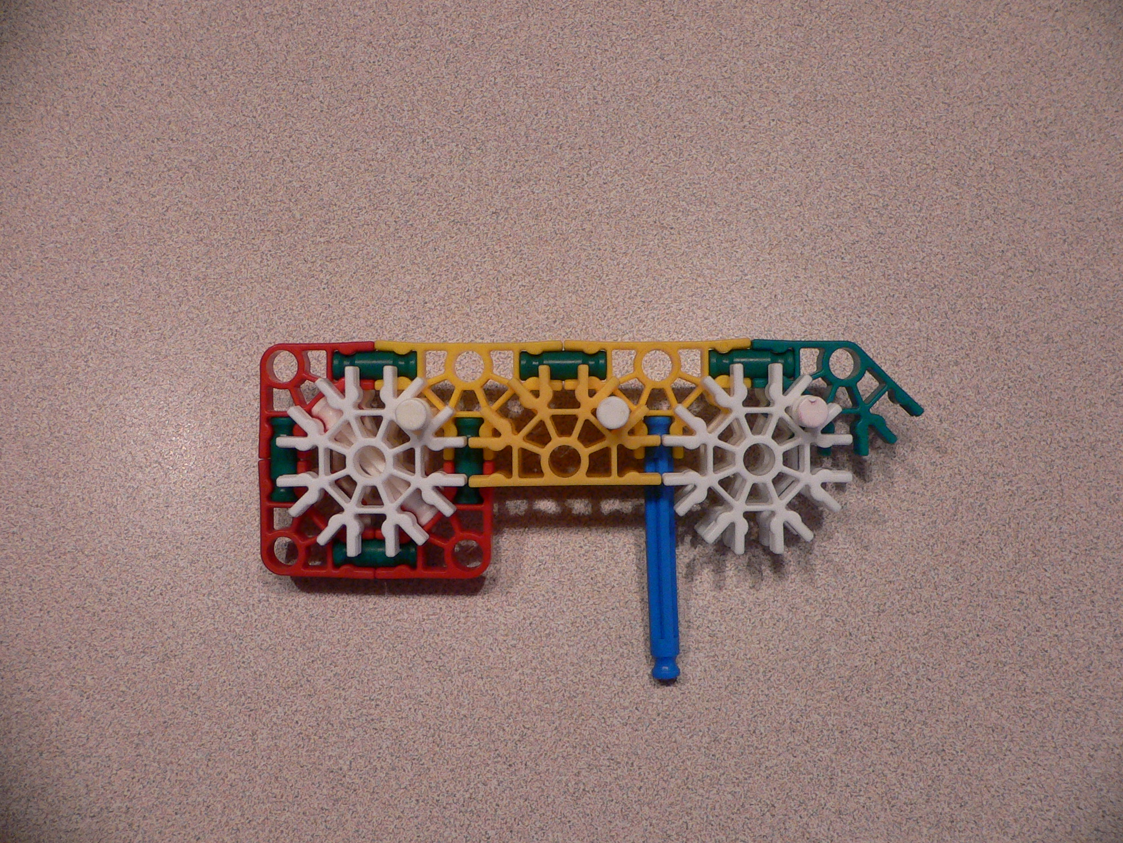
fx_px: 1135
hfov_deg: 52.6
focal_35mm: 35
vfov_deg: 40.7
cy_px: 422
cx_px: 562
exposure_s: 1/50
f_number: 2.8
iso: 200
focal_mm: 4.6
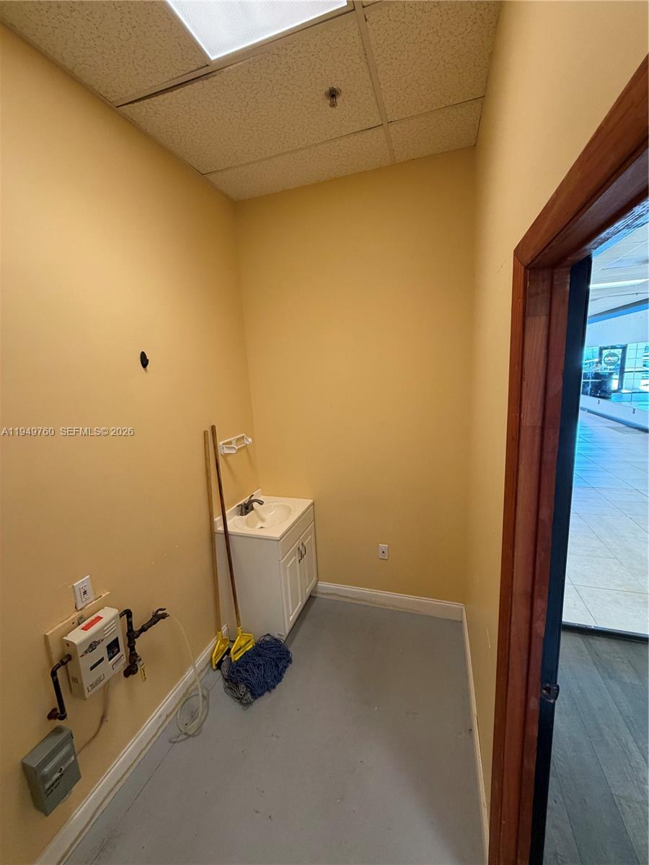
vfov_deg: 102.1
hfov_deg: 85.7
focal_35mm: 14
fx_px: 350
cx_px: 324
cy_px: 432
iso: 320
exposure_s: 1/60
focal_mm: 2.22
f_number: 2.2
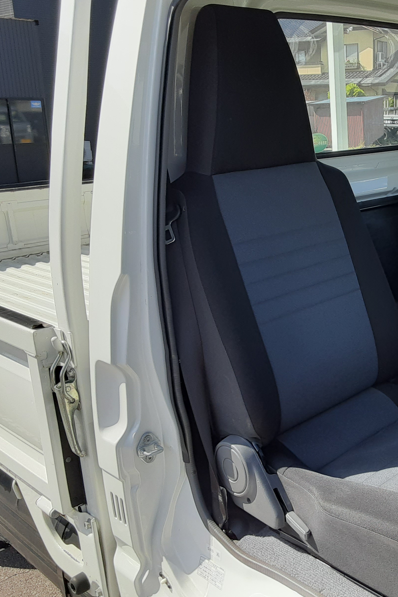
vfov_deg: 50.7
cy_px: 297
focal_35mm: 38
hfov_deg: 33.4
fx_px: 630
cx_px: 351
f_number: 1.9
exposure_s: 1/890
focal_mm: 2.91
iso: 40
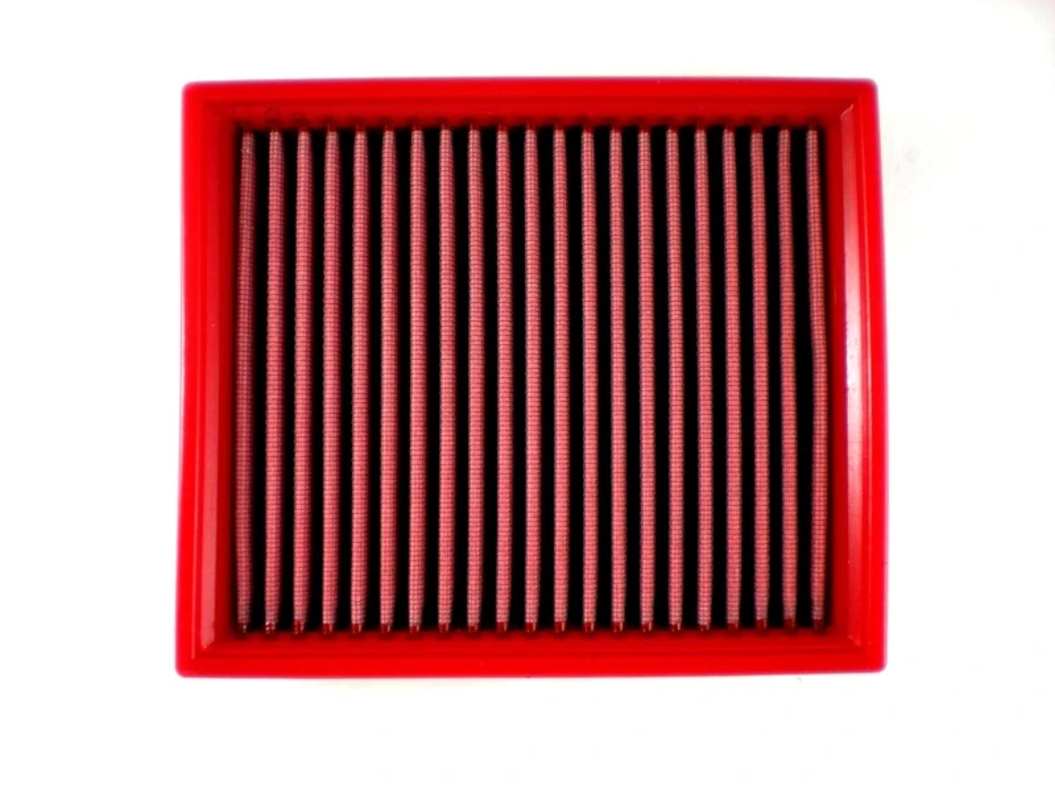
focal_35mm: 38
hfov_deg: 49.0
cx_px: 528
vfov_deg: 37.7
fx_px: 1158
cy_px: 396
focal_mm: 6.3
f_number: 3.1
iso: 200
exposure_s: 1/28
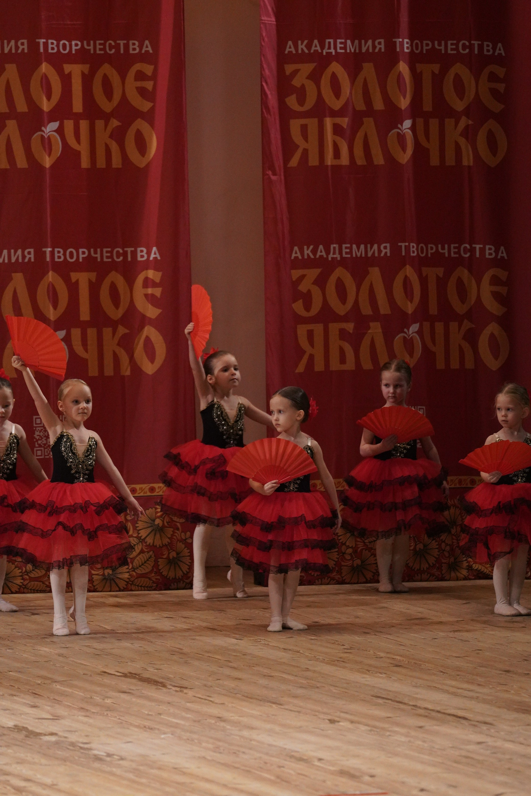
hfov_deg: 5.1
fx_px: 5973
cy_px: 398
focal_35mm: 270
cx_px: 266
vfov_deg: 7.6
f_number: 2.8
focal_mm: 180
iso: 3200
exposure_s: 1/400
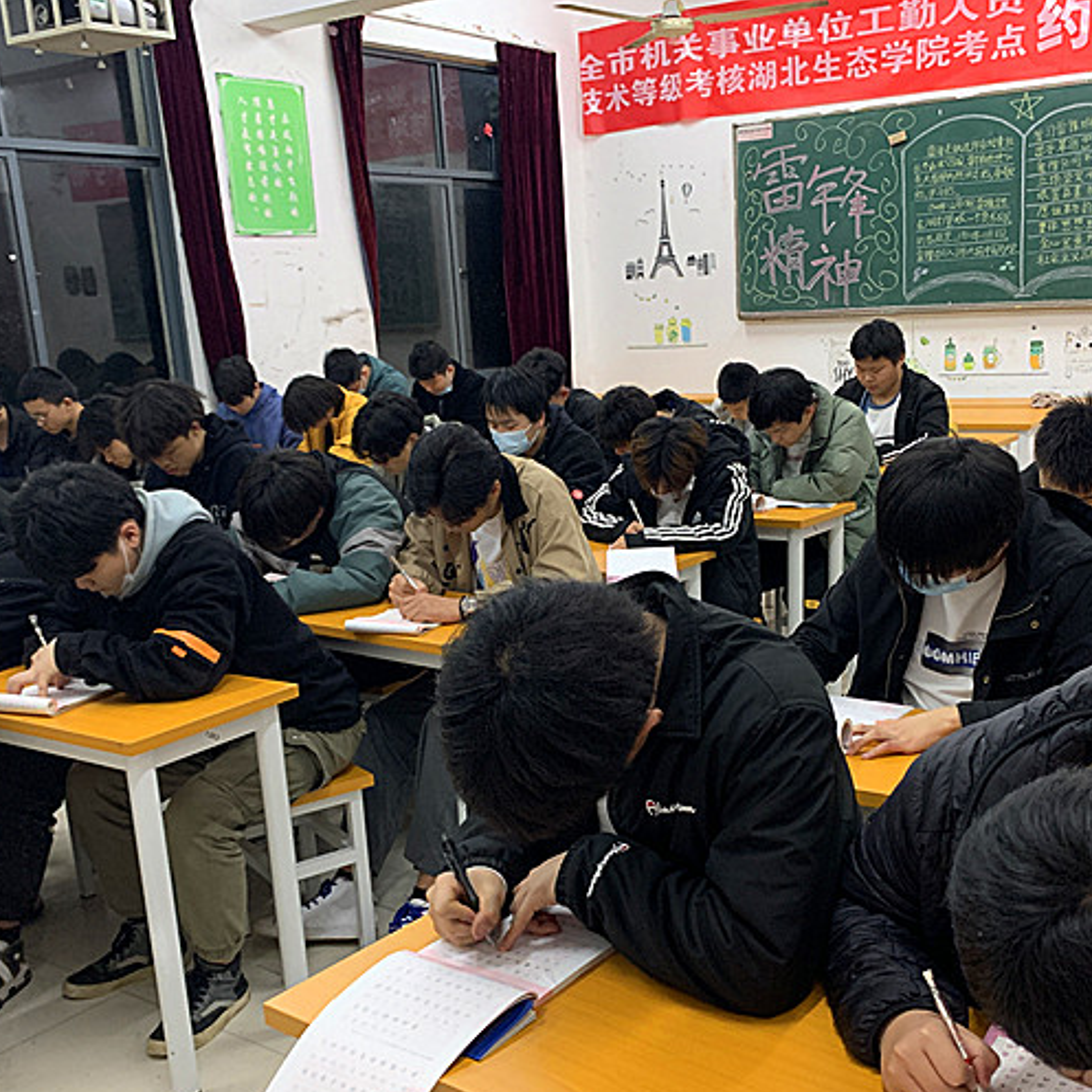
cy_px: 657
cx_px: 635
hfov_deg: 44.8
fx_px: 1321
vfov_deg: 44.7
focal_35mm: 37
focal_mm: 4.25
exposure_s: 1/53
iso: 400
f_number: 1.8
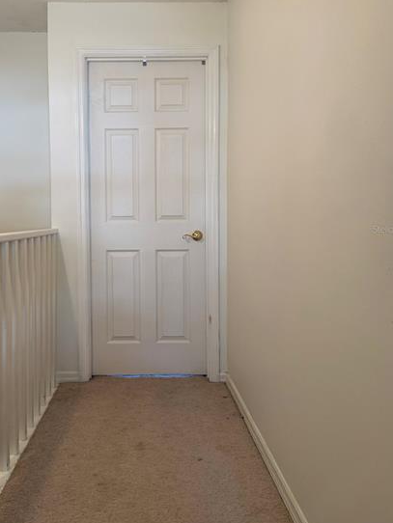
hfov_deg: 41.4
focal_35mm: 34
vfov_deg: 53.8
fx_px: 514
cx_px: 138
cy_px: 229
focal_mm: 6.76
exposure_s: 1/60
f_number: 1.78
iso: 160
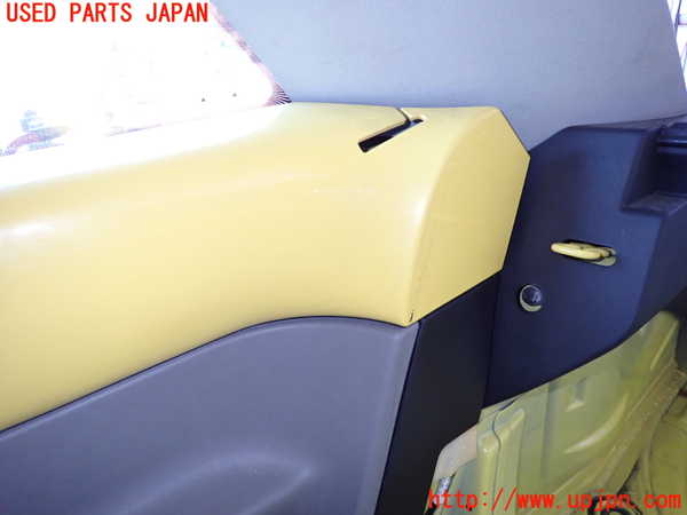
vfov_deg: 54.9
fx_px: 496
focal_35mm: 25
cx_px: 344
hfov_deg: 69.4
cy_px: 258
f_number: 2
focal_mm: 4.5
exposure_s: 1/100
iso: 400
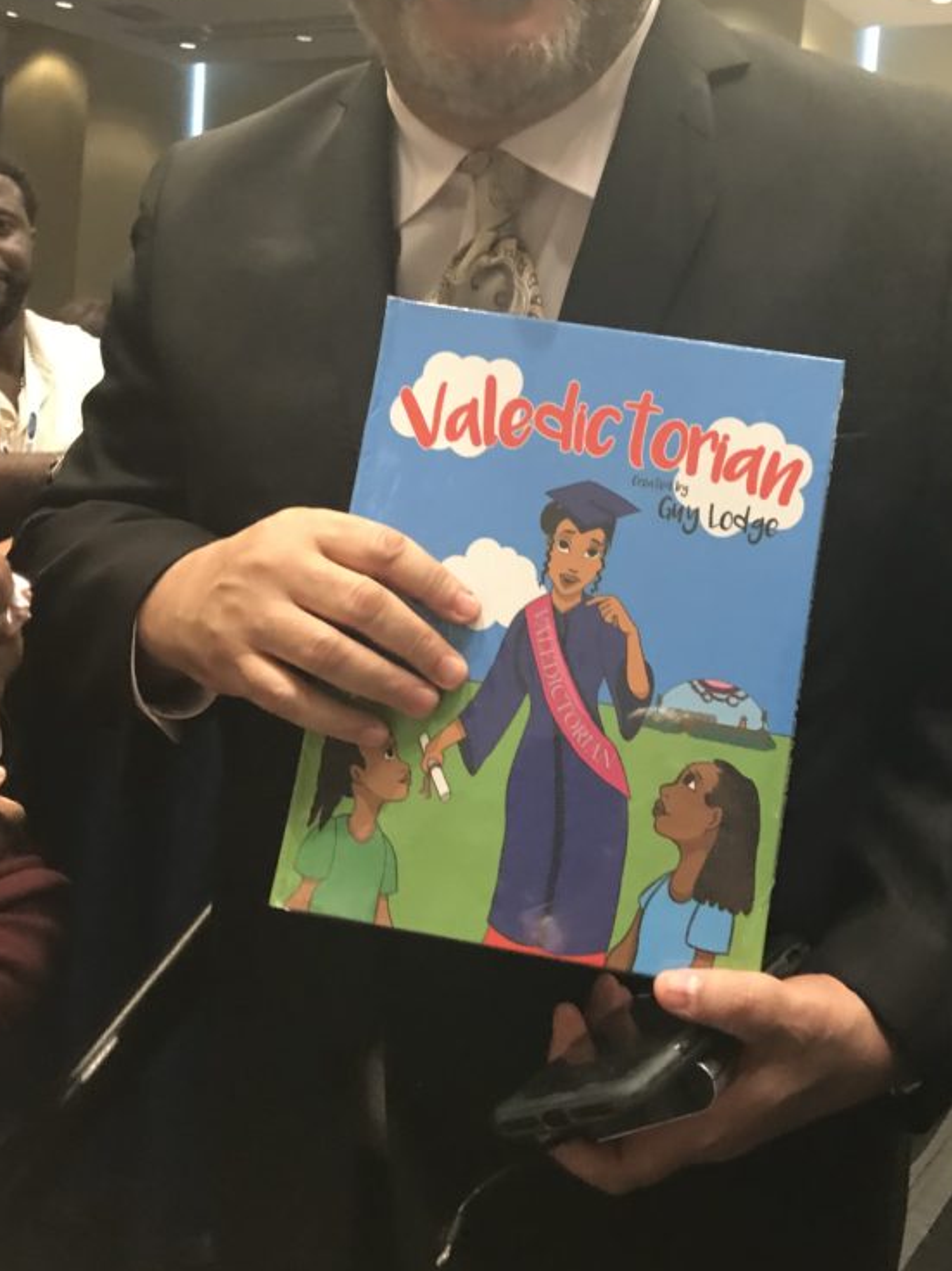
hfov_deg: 36.7
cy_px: 500
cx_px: 553
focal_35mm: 39
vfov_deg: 47.6
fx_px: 1431
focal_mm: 3.99
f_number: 1.8
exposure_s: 1/15
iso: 100
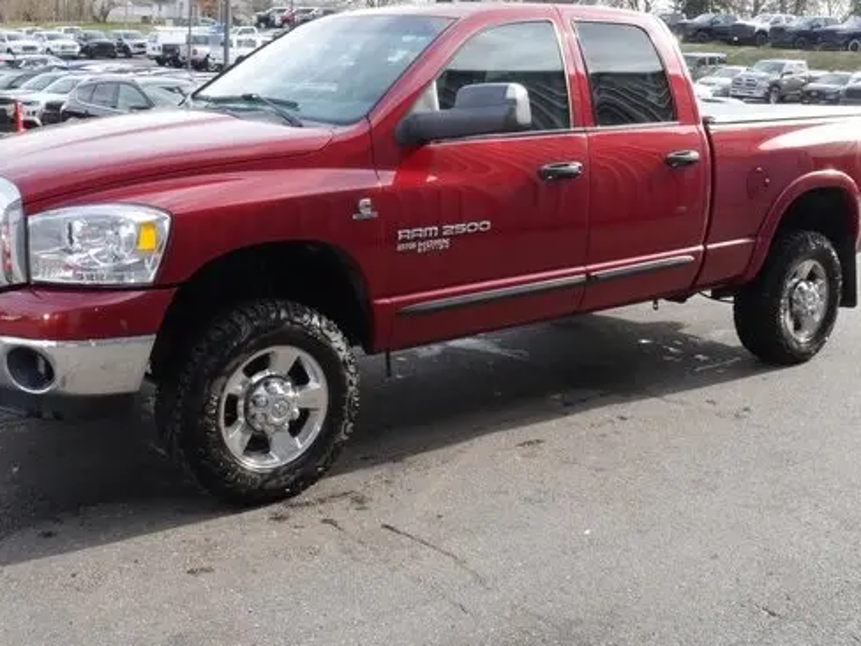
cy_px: 236
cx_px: 388
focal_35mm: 42
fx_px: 1045
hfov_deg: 44.7
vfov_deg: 34.1
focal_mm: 16
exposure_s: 1/60
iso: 800
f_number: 20
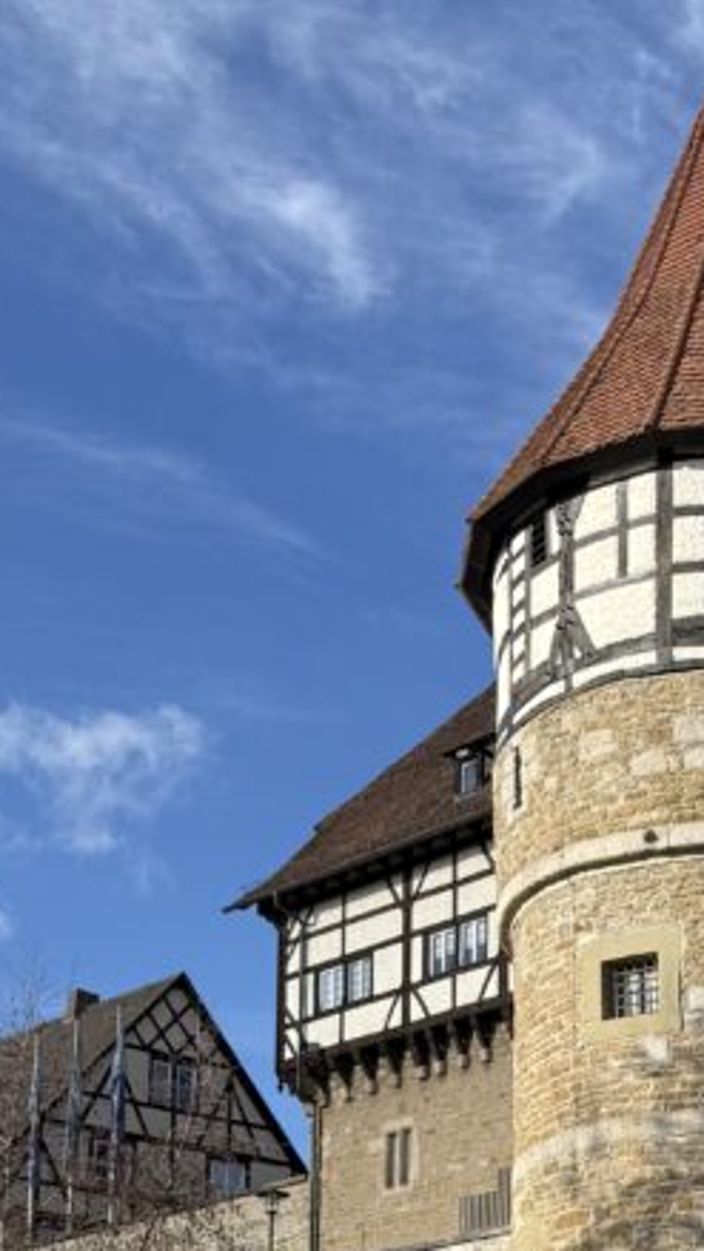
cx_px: 938
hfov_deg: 18.3
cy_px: 1317
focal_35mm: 61
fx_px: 2024
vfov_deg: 31.2
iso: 80
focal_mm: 6.76
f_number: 1.78
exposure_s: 1/2445
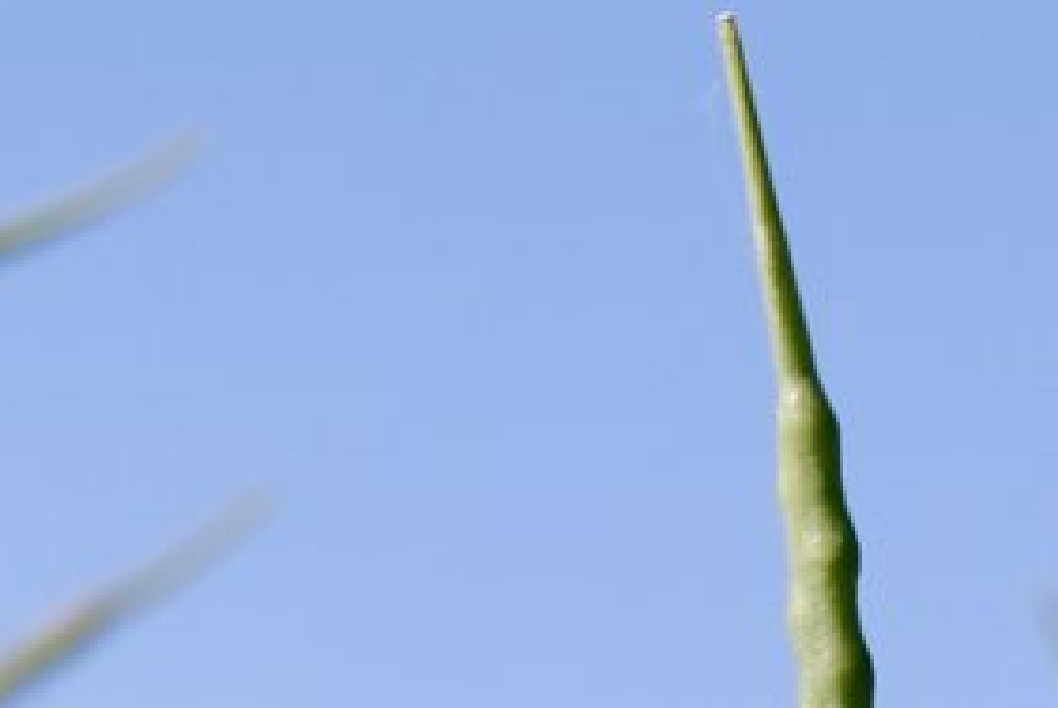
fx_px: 10061
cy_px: 1535
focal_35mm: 342
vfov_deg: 4.0
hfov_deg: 6.0
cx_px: 798
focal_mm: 40
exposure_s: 1/250
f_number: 8
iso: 100
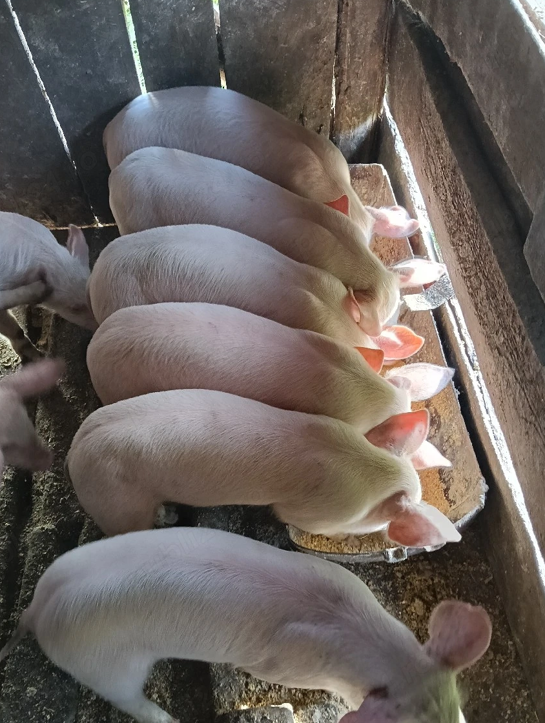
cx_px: 238
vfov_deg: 56.7
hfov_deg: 44.2
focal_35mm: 32
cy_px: 393
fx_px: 670
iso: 800
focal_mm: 3.98
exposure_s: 1/33.3
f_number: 1.8
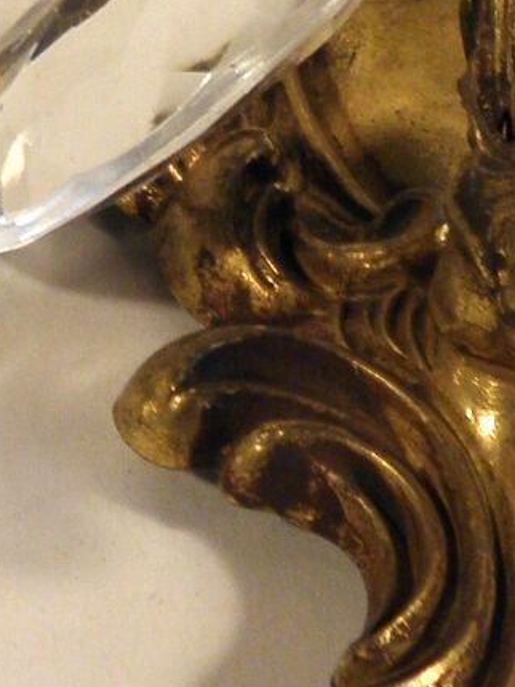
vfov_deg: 7.2
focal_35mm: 262
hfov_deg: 5.6
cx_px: -150
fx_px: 5202
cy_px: -791
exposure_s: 1/50
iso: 100
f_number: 3.9
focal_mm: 7.9
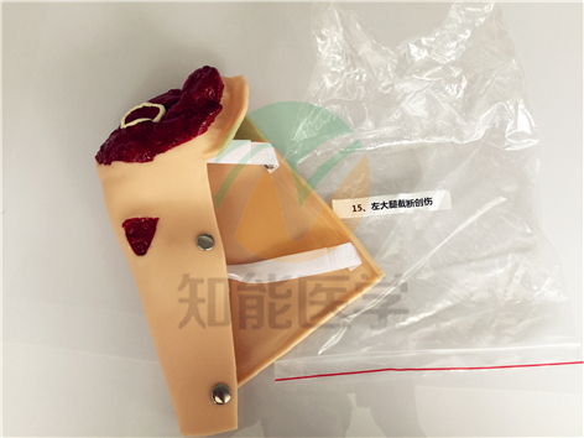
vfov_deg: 48.2
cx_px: 292
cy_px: 219
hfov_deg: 61.7
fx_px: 489
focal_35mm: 29
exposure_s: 1/33
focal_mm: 4.15
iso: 50
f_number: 2.2
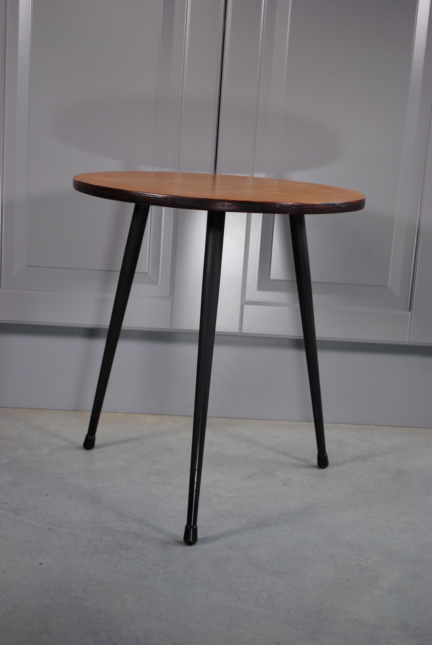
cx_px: 216
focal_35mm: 54
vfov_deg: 36.8
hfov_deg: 25.1
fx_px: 969
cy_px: 322
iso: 200
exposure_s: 1/80
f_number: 5
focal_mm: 36
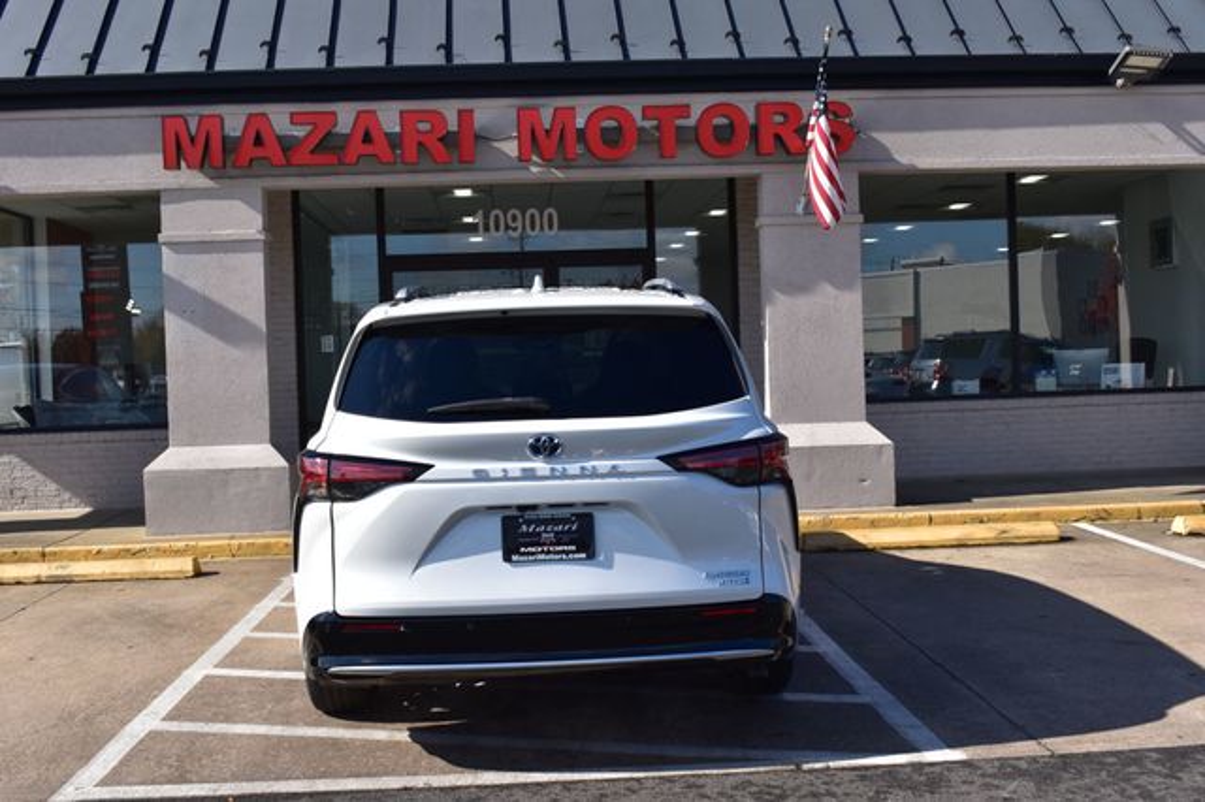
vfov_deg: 33.0
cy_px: 401
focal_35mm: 40
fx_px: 1355
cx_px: 602
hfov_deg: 47.9
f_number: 11
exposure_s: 1/500
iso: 320
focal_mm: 27
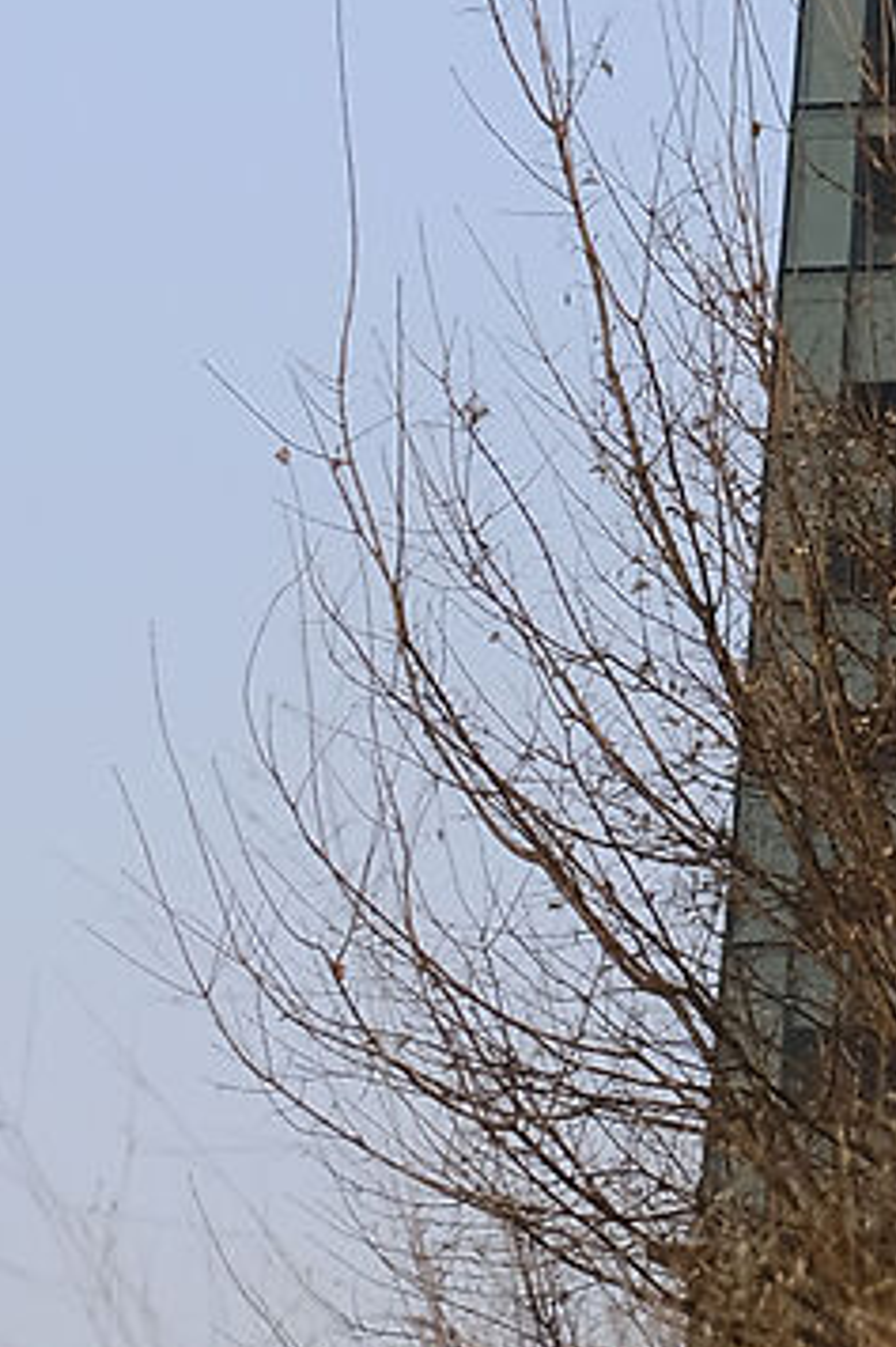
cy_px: -261
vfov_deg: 9.4
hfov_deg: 6.1
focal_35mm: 216
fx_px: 8071
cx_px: 1992
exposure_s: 1/250
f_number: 6.3
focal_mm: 21.5
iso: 250
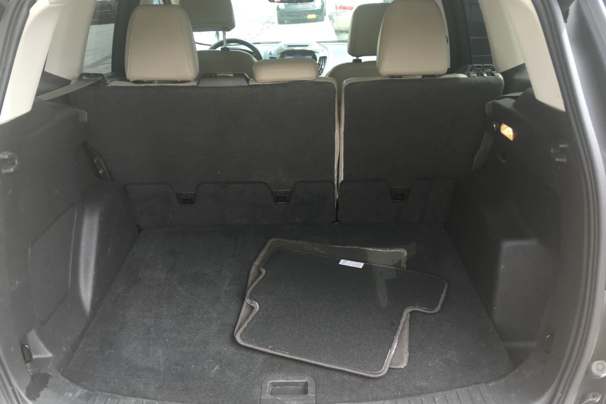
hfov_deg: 57.2
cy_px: 238
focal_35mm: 33
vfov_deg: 39.8
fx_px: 555
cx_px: 305
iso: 32
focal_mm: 4.15
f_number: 2.2
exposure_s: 1/120
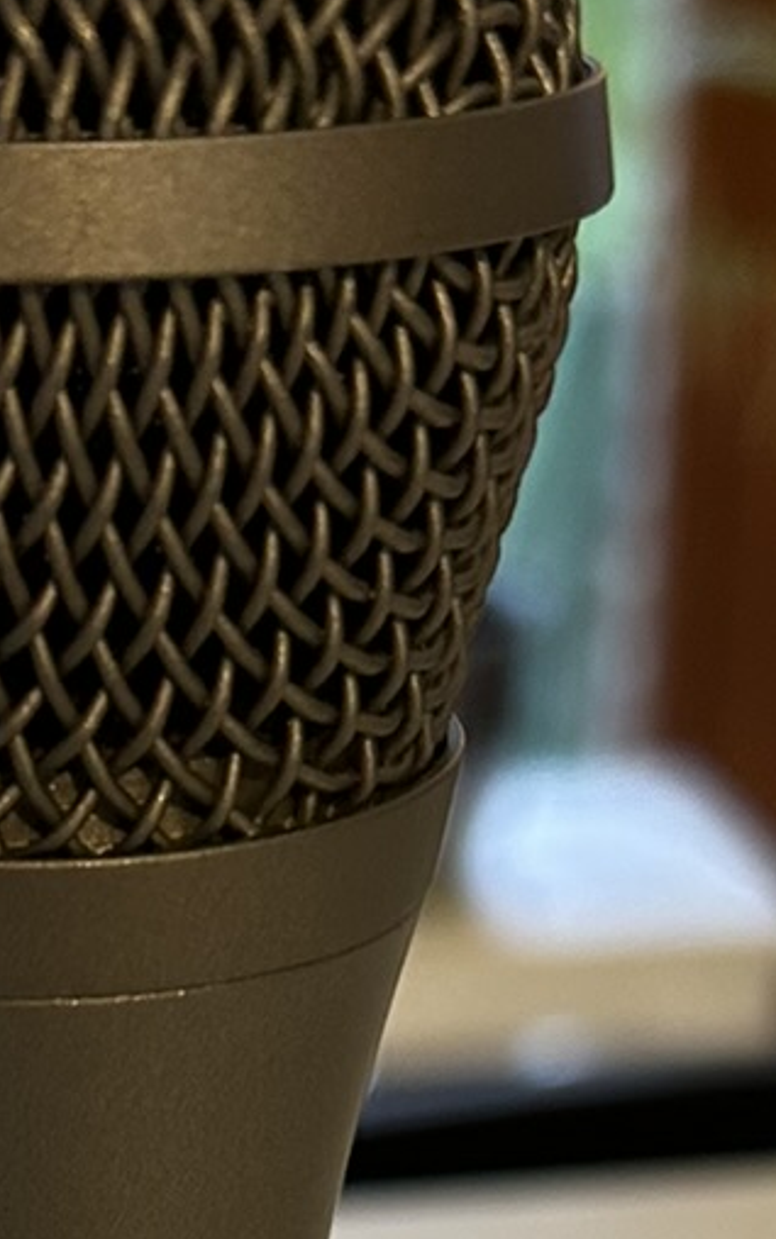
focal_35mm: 111
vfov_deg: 17.4
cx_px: -10
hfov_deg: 11.7
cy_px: 1678
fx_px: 3752
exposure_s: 1/50
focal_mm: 5.7
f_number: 1.5
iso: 200
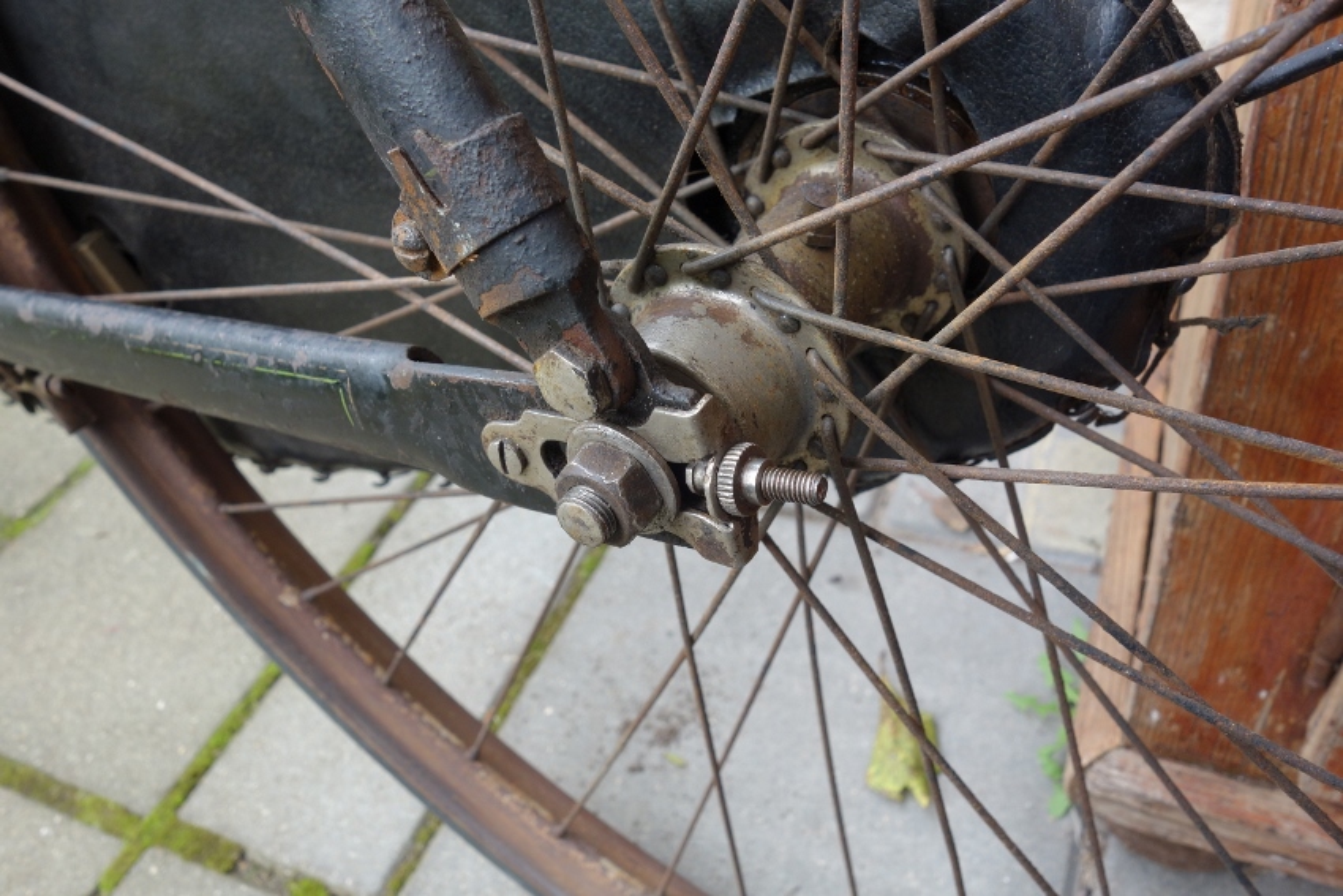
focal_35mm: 28
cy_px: 448
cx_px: 672
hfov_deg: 65.5
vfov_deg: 46.4
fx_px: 1045
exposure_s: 1/30
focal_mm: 10.4
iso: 250
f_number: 6.3
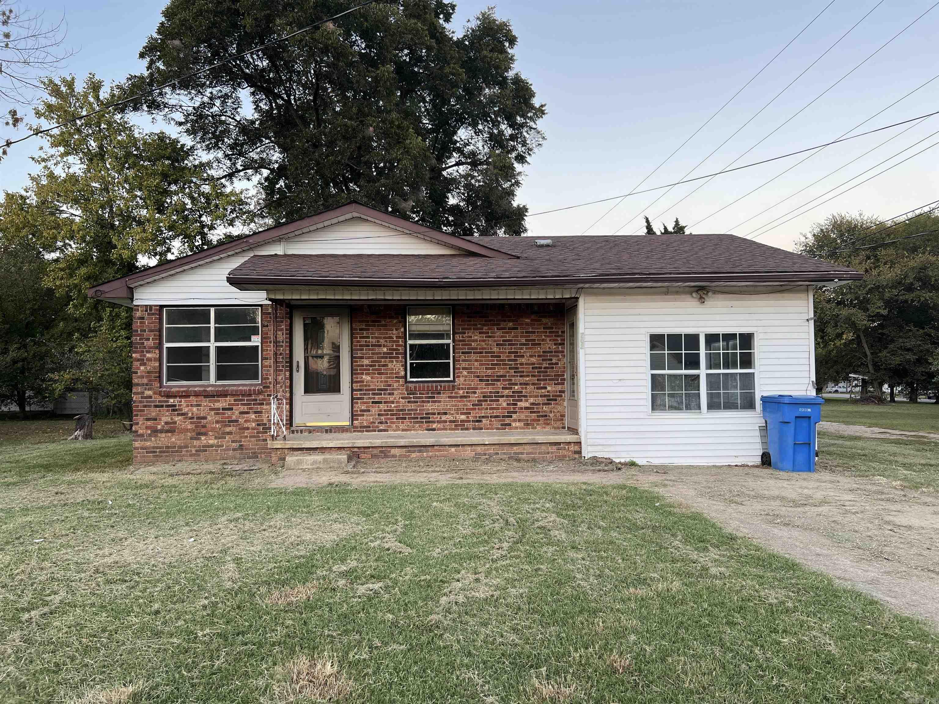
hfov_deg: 67.3
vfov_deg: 53.1
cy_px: 352
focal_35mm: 26
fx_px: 705
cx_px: 470
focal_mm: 5.7
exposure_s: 1/121
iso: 50
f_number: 1.5
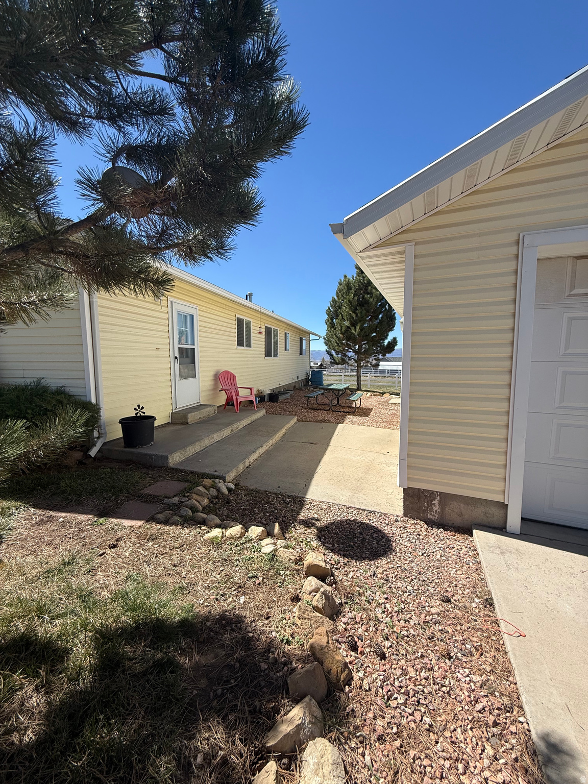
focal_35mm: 14
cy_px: 392
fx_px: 317
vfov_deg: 102.1
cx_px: 294
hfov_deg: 85.7
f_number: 2.2
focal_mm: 2.22
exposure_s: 1/1901
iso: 50
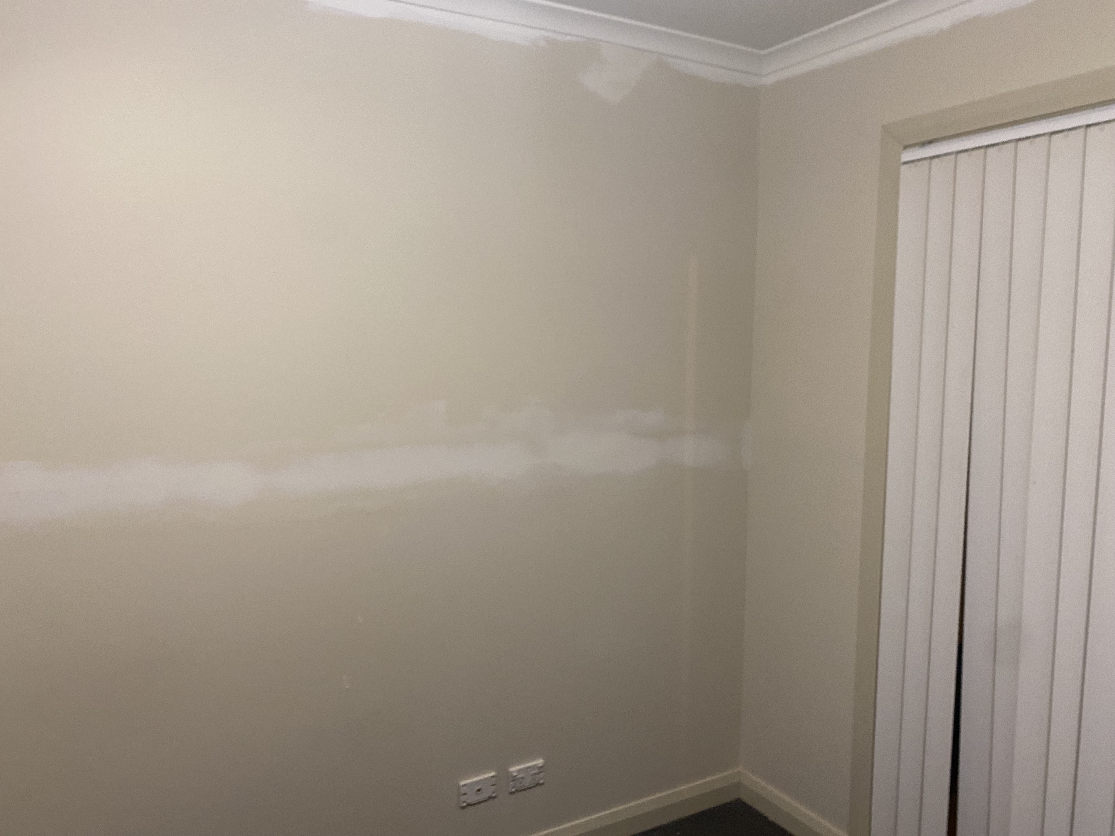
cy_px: 418
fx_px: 837
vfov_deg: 53.1
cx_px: 558
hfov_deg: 67.3
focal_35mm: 26
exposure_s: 1/50
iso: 160
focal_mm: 4.25
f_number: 1.8
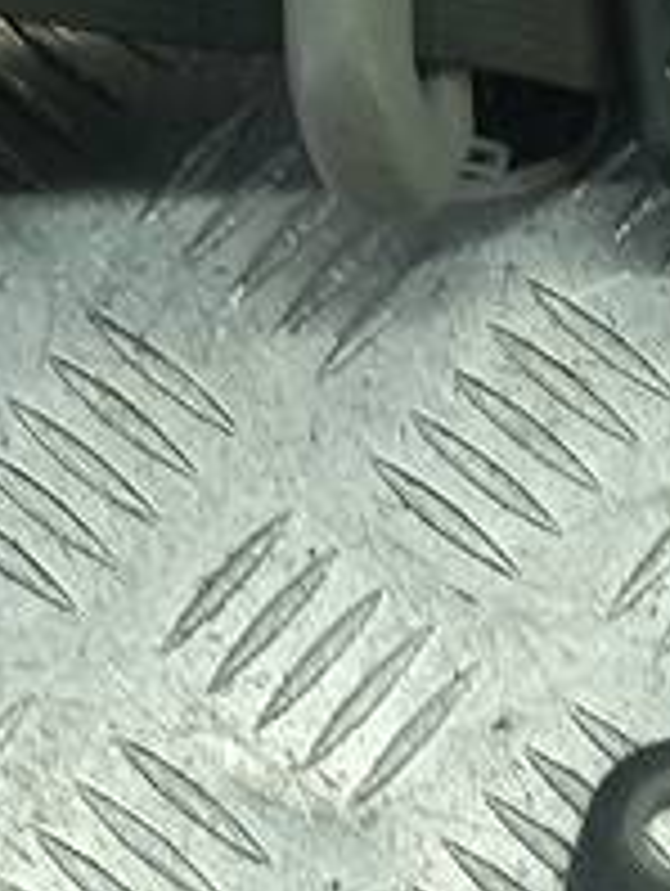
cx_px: 378
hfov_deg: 11.5
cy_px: 621
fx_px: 3322
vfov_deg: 15.2
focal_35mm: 129
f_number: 1.8
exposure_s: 1/50
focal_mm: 4.6
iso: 50
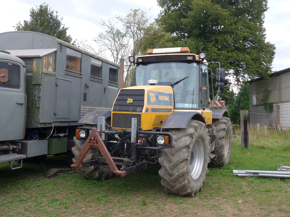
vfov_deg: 39.7
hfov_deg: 51.4
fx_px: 302
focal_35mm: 36
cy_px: 108
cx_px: 145
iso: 80
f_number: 2.8
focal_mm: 7.5
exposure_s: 1/125
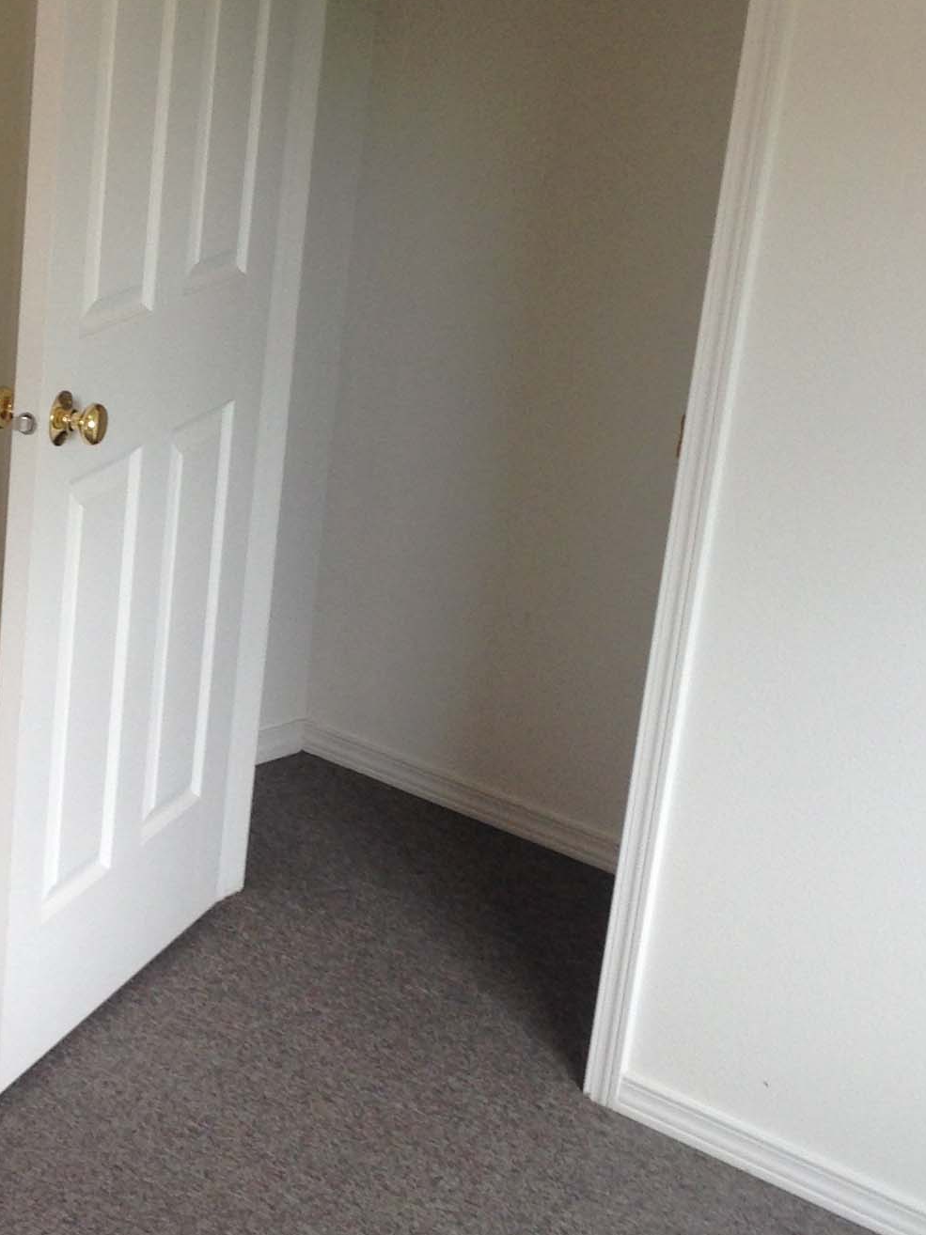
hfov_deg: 17.7
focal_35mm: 82
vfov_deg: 23.8
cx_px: 94
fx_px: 2926
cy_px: 775
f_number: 2.4
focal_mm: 4.12
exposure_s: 1/40
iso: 50
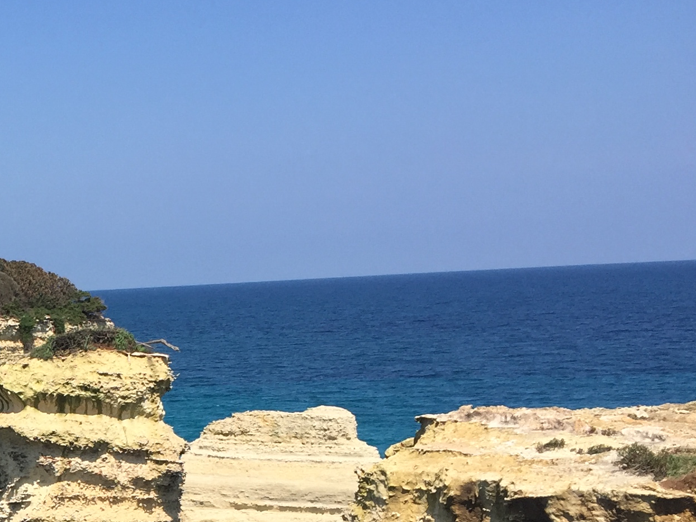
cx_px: -207
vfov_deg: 18.5
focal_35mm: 76
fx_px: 1528
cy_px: 599
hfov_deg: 22.9
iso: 32
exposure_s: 1/2083
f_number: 2.2
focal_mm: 4.15
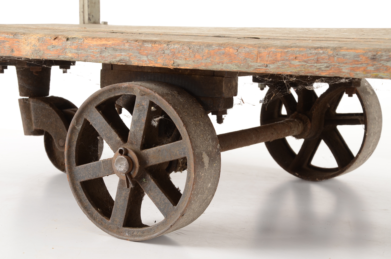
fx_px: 1008
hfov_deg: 22.0
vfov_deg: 14.6
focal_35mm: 93
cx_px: 196
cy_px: 130
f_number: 9
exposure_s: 1/125
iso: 200
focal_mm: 62
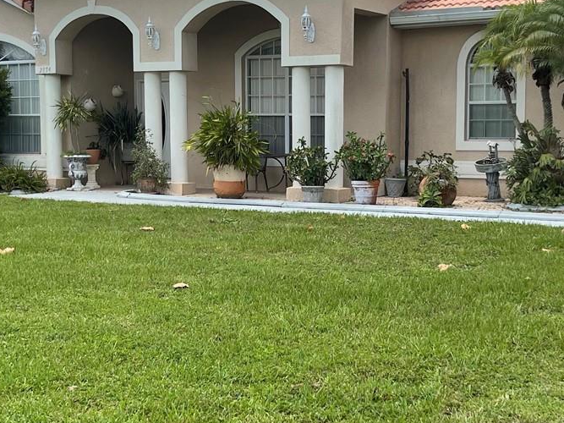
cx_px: 317
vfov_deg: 24.4
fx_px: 977
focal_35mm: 60
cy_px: 217
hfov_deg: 32.2
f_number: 1.6
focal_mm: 5.1
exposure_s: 1/3165
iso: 32
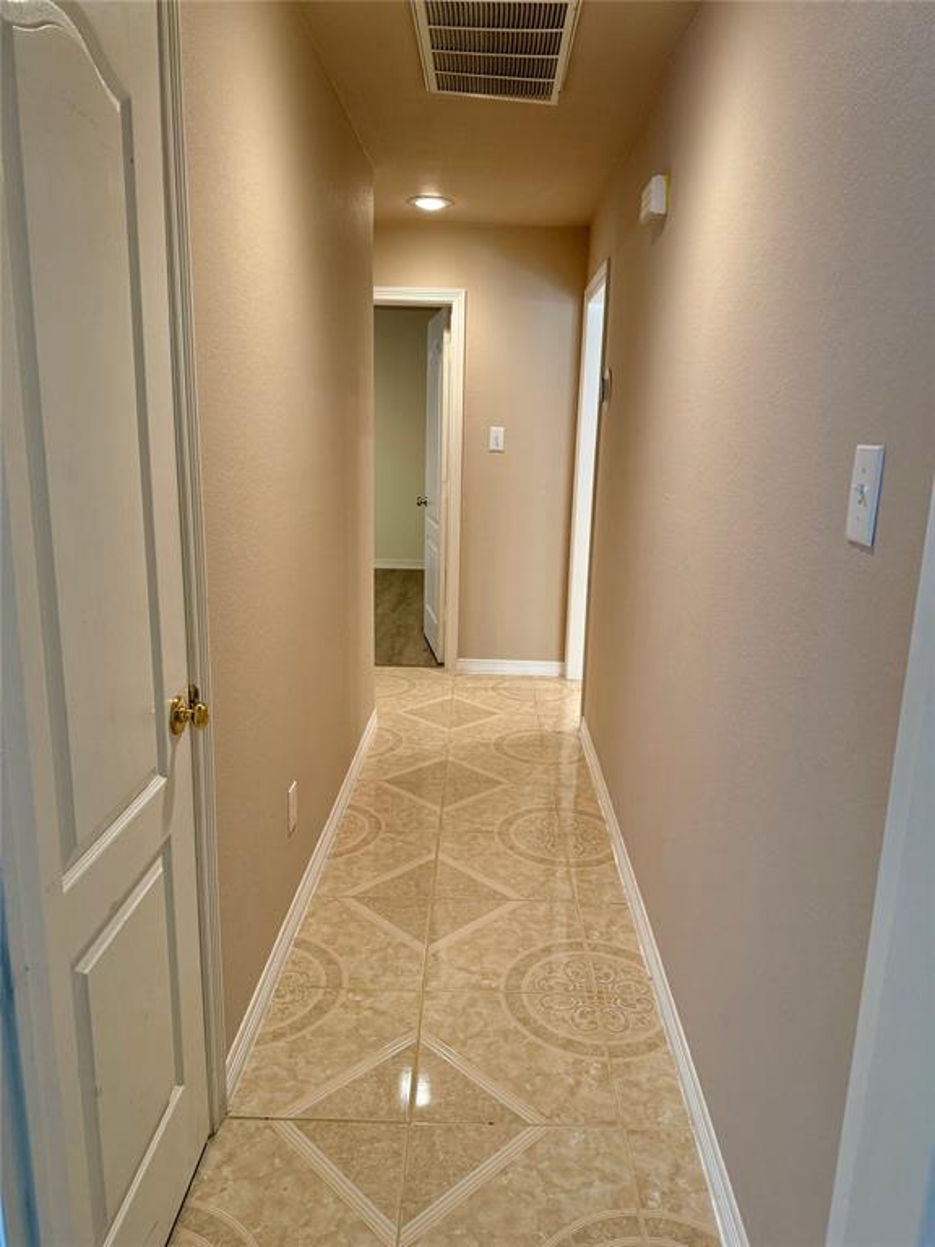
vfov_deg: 71.6
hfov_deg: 56.8
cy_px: 624
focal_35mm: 24
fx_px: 864
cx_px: 468
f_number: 1.78
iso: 160
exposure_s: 1/60
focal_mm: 6.76
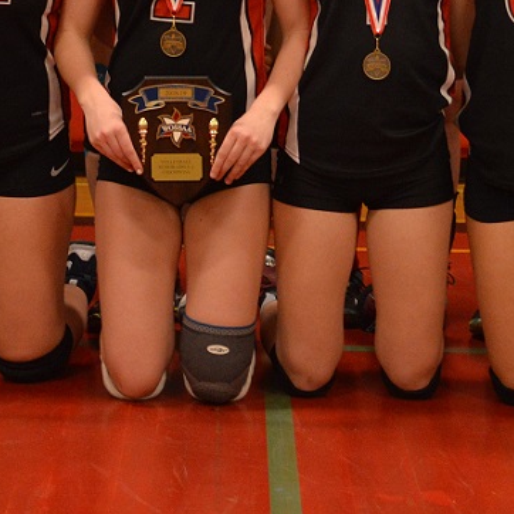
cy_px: 4
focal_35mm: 97
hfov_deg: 17.9
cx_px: 153
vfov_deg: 17.5
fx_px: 1630
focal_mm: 24
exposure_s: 1/60
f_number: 4
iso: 1250
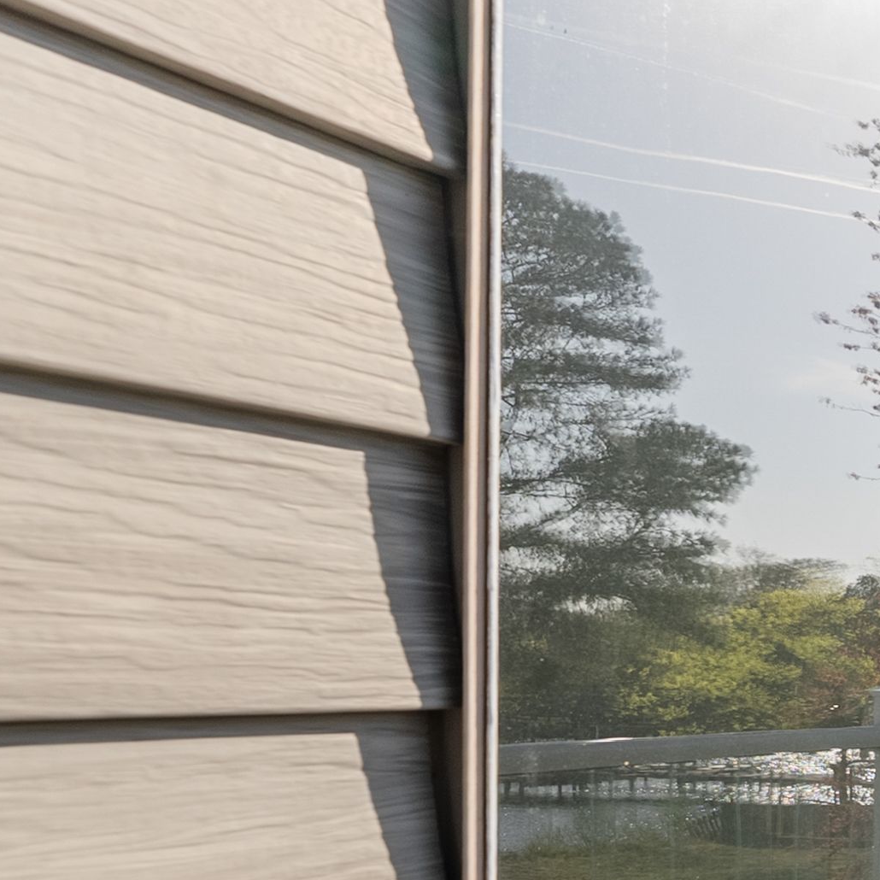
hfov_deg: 19.3
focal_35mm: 49
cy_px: 620
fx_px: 1409
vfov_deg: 34.2
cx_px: 1765
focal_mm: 14
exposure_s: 1/200
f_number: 9
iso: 100
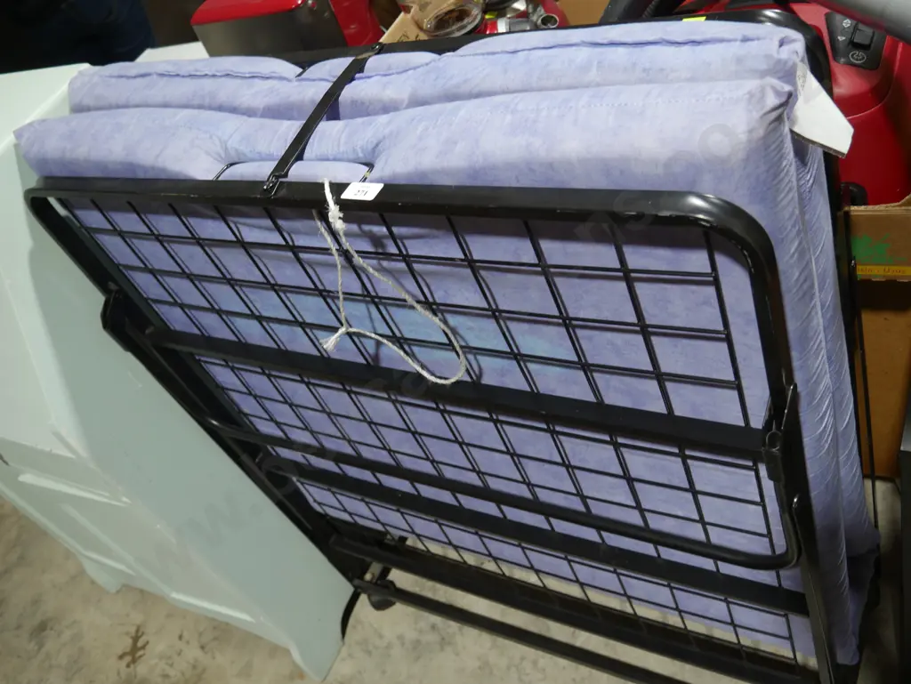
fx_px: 843
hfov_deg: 56.8
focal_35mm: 32
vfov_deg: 44.2
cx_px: 456
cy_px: 342
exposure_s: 1/60
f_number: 3.6
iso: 250
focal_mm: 16
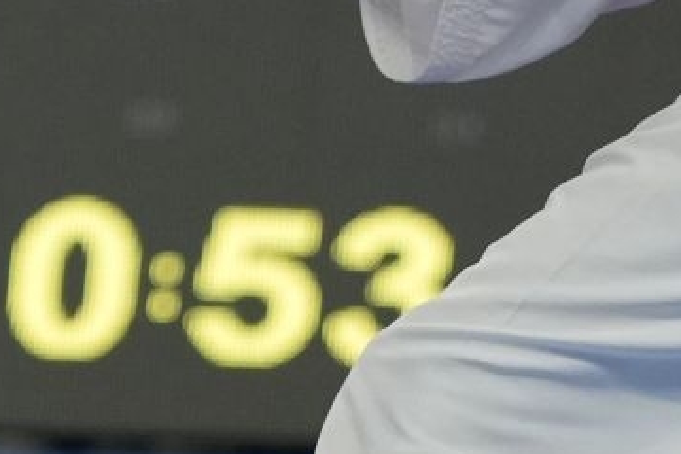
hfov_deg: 2.0
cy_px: -533
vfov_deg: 1.3
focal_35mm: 1041
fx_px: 19691
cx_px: -261
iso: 1600
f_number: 2.8
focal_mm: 139
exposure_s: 1/1000
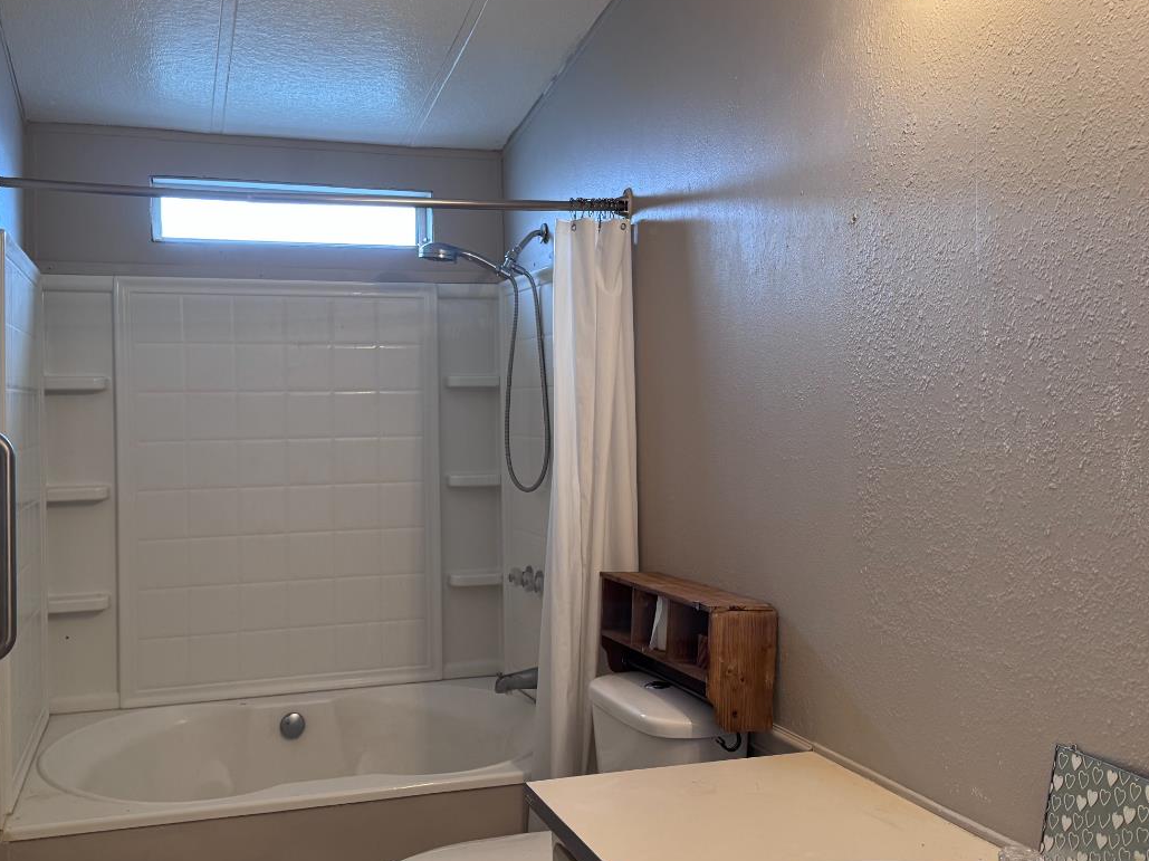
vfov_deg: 40.7
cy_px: 415
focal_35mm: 35
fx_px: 1161
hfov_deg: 52.5
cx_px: 502
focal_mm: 6.76
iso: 200
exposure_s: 1/120
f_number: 1.78
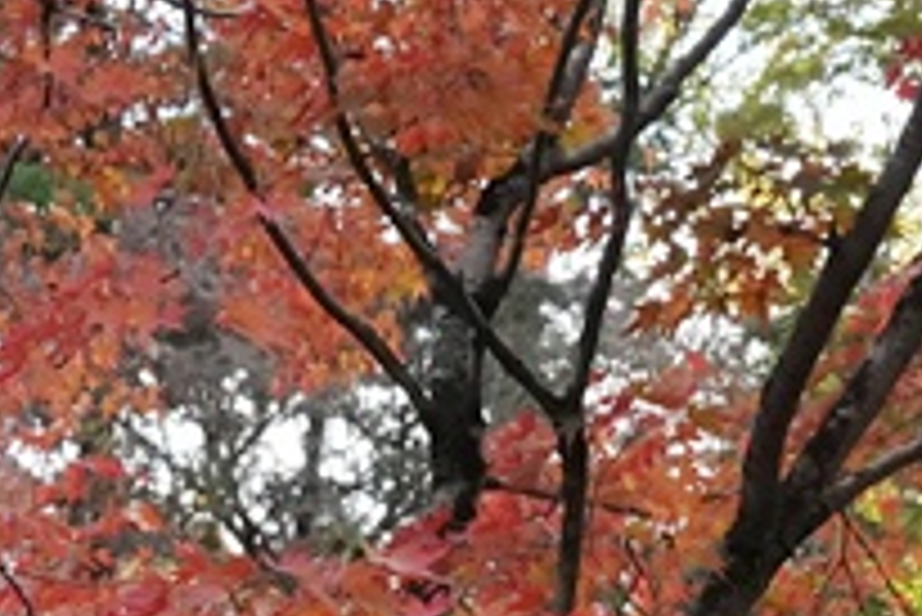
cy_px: 951
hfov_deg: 11.1
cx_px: 1237
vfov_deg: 7.5
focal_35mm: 180
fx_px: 4613
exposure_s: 1/2500
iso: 5000
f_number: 5.6
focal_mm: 24
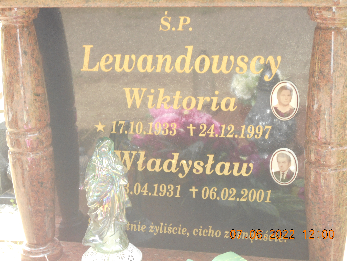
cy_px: 130
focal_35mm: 76
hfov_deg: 25.7
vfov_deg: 19.4
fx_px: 762
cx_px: 174
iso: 200
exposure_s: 1/60
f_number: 5.8
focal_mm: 13.5
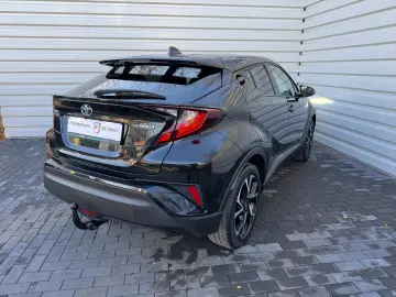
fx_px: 275
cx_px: 198
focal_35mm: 24
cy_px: 148
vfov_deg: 56.8
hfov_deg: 71.6
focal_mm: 6.76
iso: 100
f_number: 1.78
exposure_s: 1/318
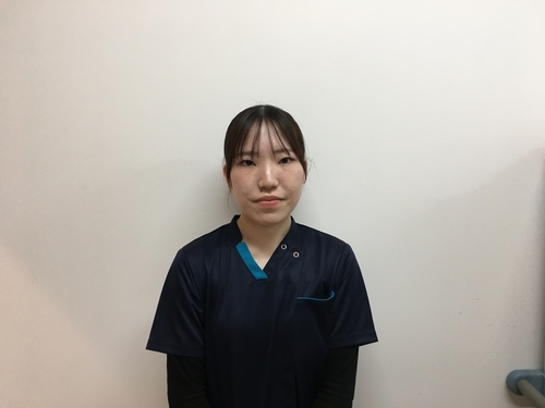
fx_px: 457
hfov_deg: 61.7
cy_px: 204
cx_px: 272
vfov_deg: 48.2
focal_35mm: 29
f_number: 2.2
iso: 25
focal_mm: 4.15
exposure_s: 1/30
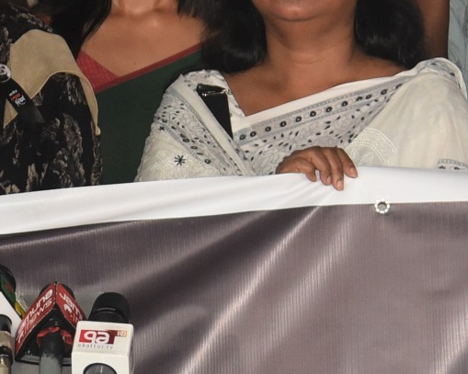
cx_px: -197
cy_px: -44
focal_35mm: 321
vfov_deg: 4.8
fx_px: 4445
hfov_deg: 6.0
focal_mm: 58
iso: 1000
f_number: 4
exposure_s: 1/160
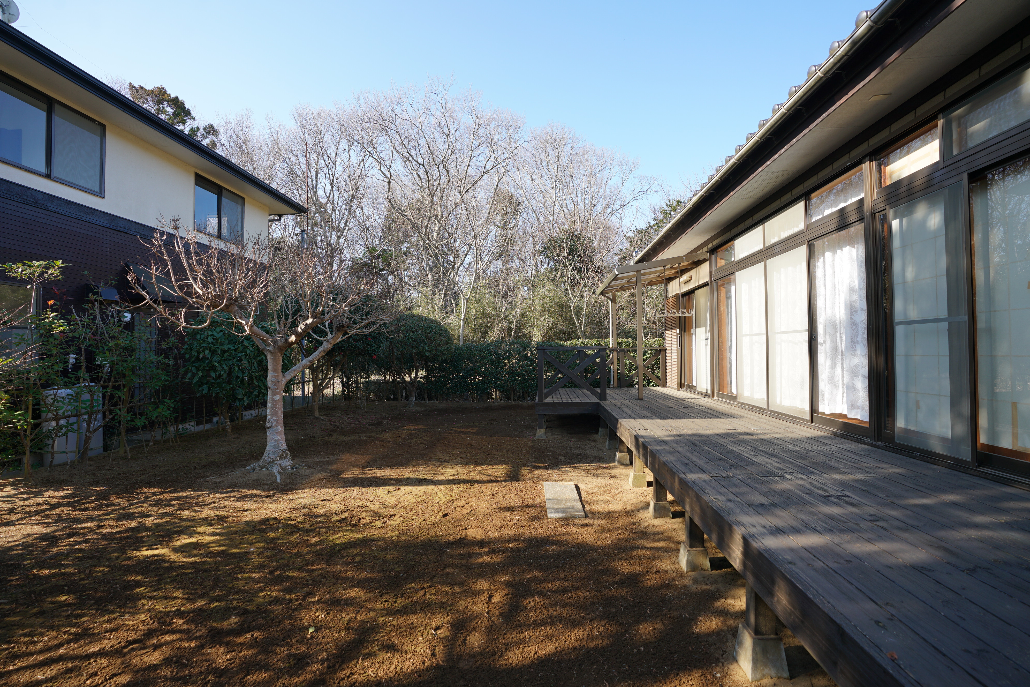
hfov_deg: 96.7
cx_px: 515
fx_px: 458
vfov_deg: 73.7
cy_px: 344
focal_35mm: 16
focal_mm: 16
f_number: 5.6
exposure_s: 1/125
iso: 100
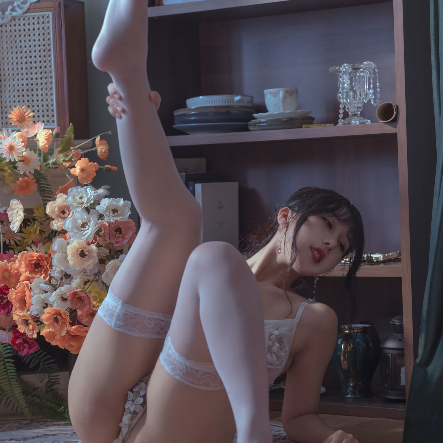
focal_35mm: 109
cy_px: 220
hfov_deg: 16.0
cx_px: 222
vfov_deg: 16.0
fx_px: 1578
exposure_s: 1/100
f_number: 4
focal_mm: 85
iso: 800
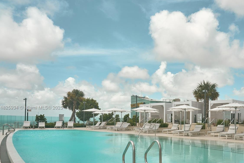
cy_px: 108
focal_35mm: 34
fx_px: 230
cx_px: 166
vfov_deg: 38.4
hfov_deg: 54.5
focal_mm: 24
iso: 125
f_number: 10
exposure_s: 1/320
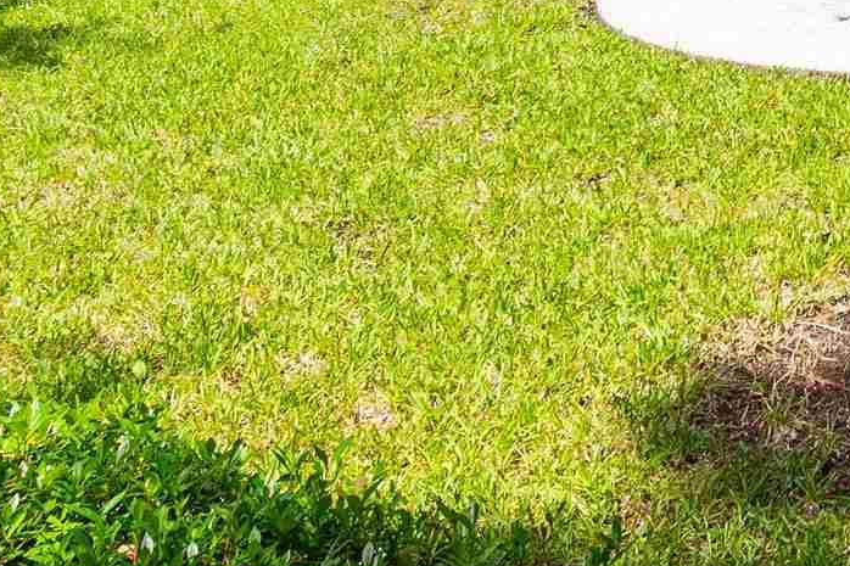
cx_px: 1137
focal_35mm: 66
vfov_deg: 17.9
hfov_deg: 25.7
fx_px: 1558
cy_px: -338
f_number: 7.1
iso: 100
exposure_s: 1/200
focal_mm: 10
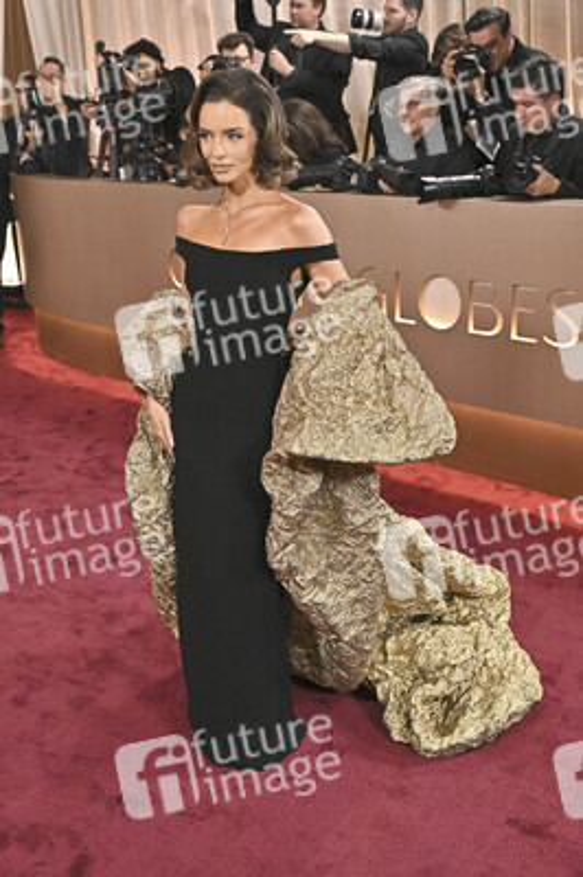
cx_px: 292
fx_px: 949
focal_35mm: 39
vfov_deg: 49.6
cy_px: 438
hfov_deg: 34.2
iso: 2500
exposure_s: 1/320
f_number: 5
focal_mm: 39
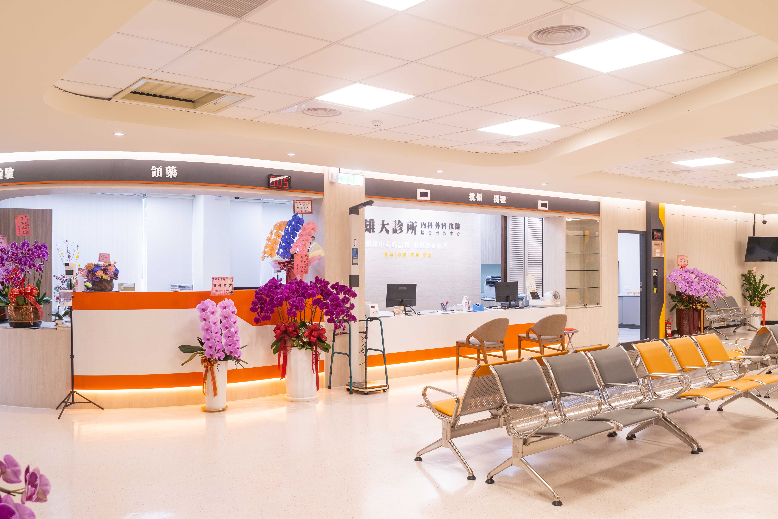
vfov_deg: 43.6
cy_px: 260
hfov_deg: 61.9
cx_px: 389
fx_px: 648
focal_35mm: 30
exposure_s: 1/13
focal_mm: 30
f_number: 9
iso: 200
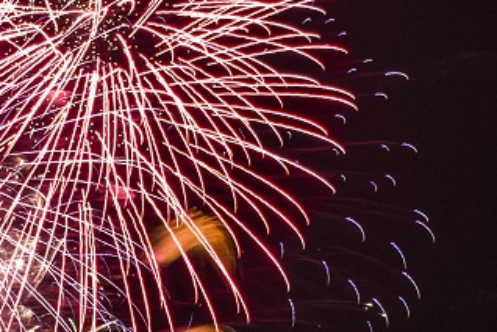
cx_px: 42
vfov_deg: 7.4
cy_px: 413
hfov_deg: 11.1
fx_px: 2540
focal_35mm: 184
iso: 200
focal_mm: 26
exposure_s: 2
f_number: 7.1
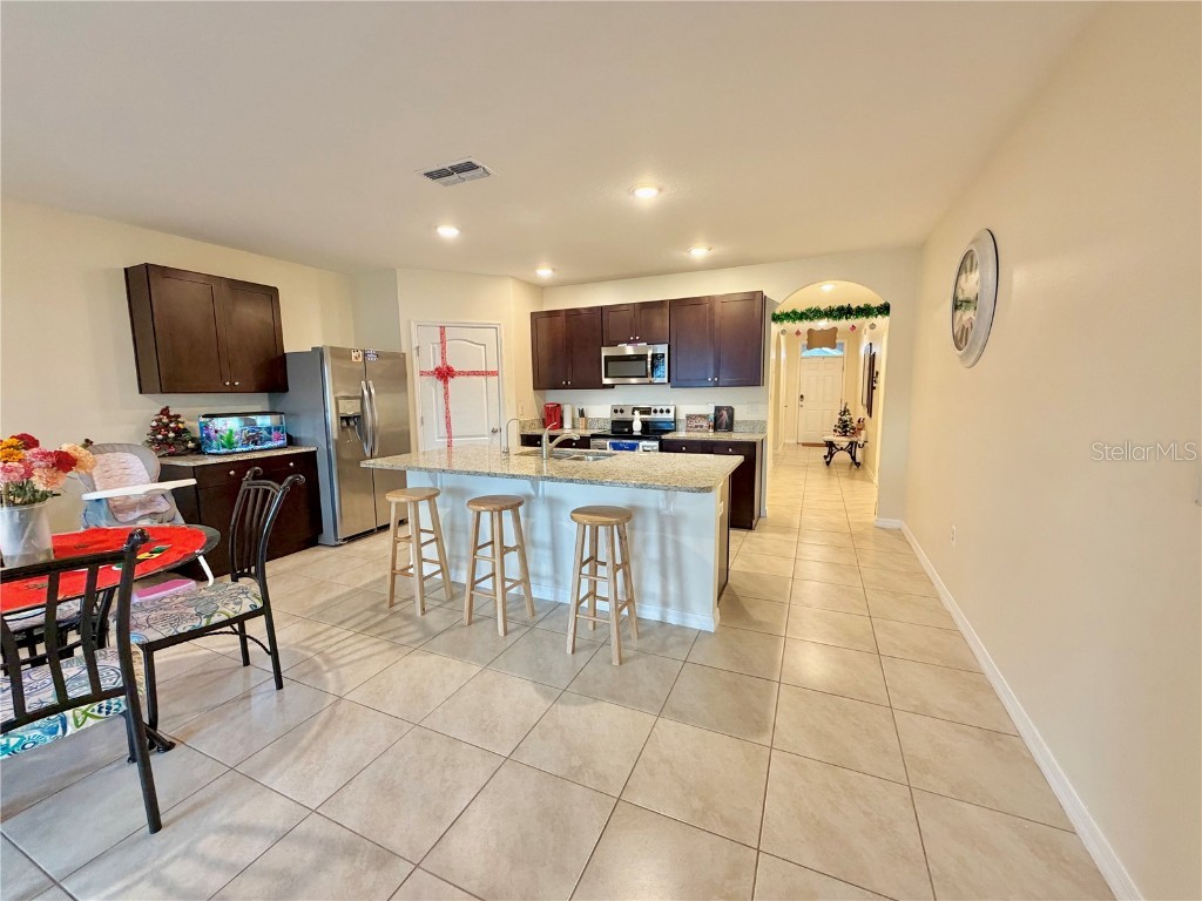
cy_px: 450
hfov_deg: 102.1
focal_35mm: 14
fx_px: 486
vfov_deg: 85.7
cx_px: 601
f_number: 2.2
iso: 320
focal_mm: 2.22
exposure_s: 1/60
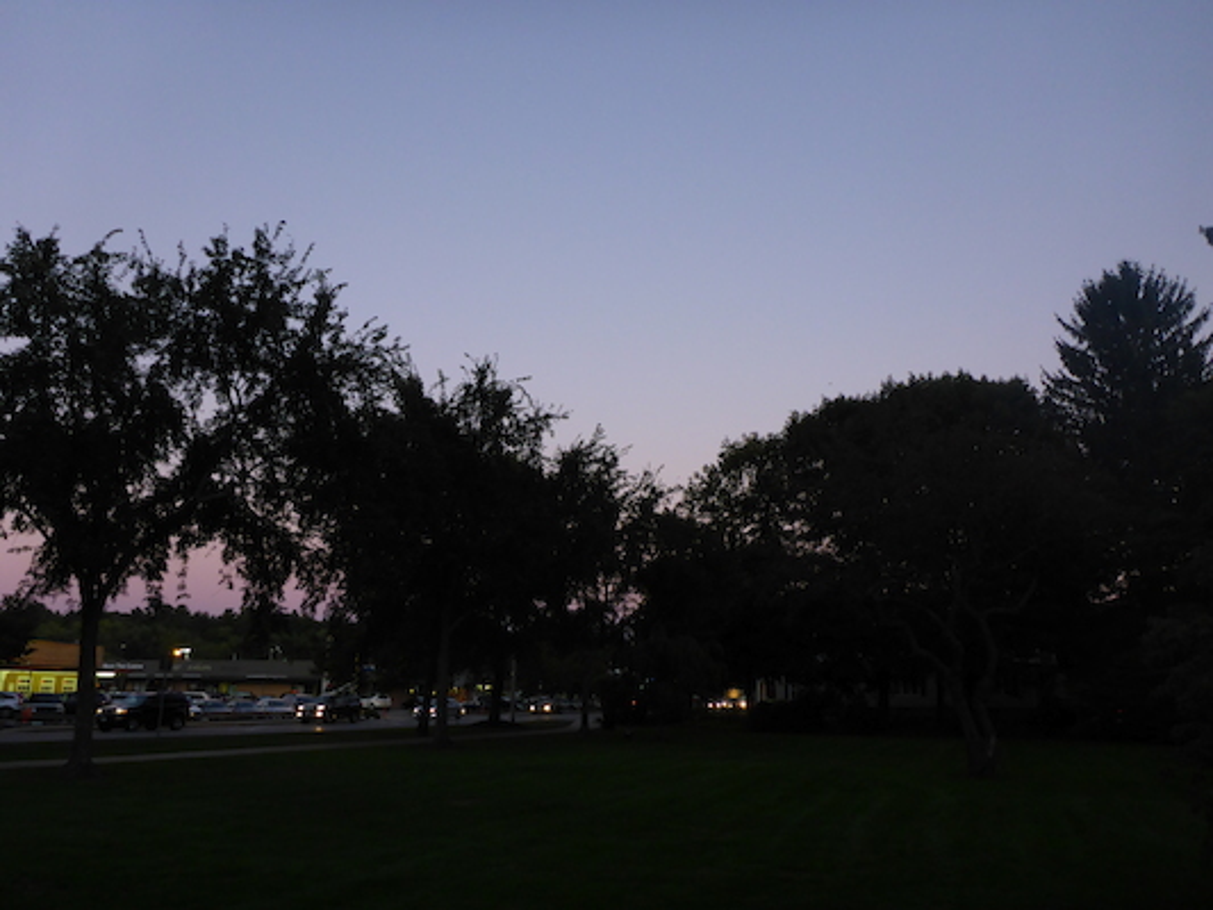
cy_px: 455
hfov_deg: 63.4
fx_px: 981
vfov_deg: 49.8
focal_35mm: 28
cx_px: 606
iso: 200
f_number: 3.3
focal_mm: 4.9
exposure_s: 1/60
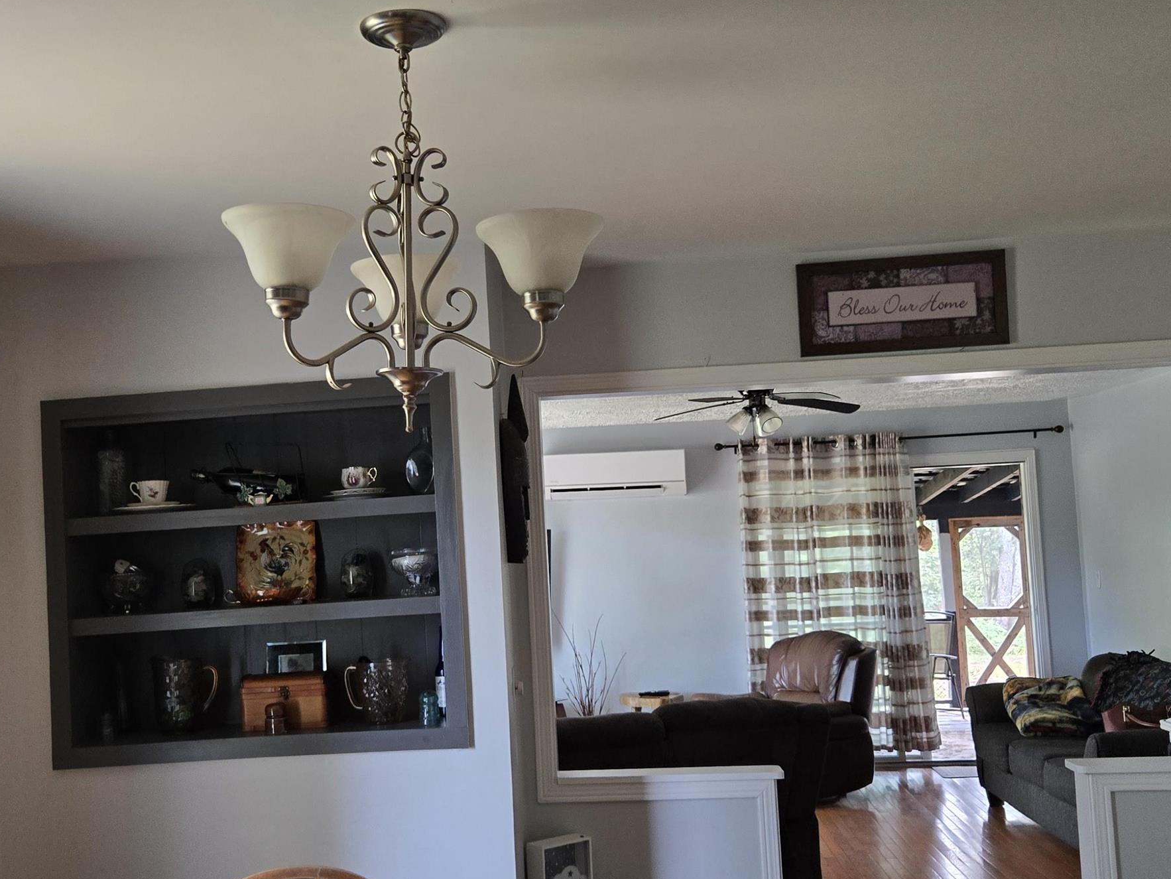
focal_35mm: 40
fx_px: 1353
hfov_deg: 46.5
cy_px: 468
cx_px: 471
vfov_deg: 36.0
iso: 200
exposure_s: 1/180
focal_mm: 5.4
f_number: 1.8
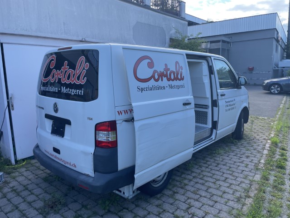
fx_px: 218
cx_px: 145
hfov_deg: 67.3
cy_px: 109
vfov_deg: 53.1
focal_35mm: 26
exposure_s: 1/686
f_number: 1.6
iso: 32
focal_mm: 4.2
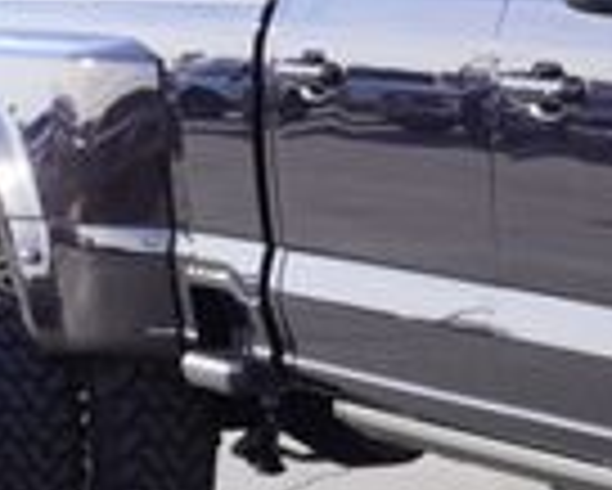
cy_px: 409
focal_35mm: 159
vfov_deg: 9.7
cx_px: 1071
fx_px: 2882
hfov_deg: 11.3
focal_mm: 24
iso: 100
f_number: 6.3
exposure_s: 1/100
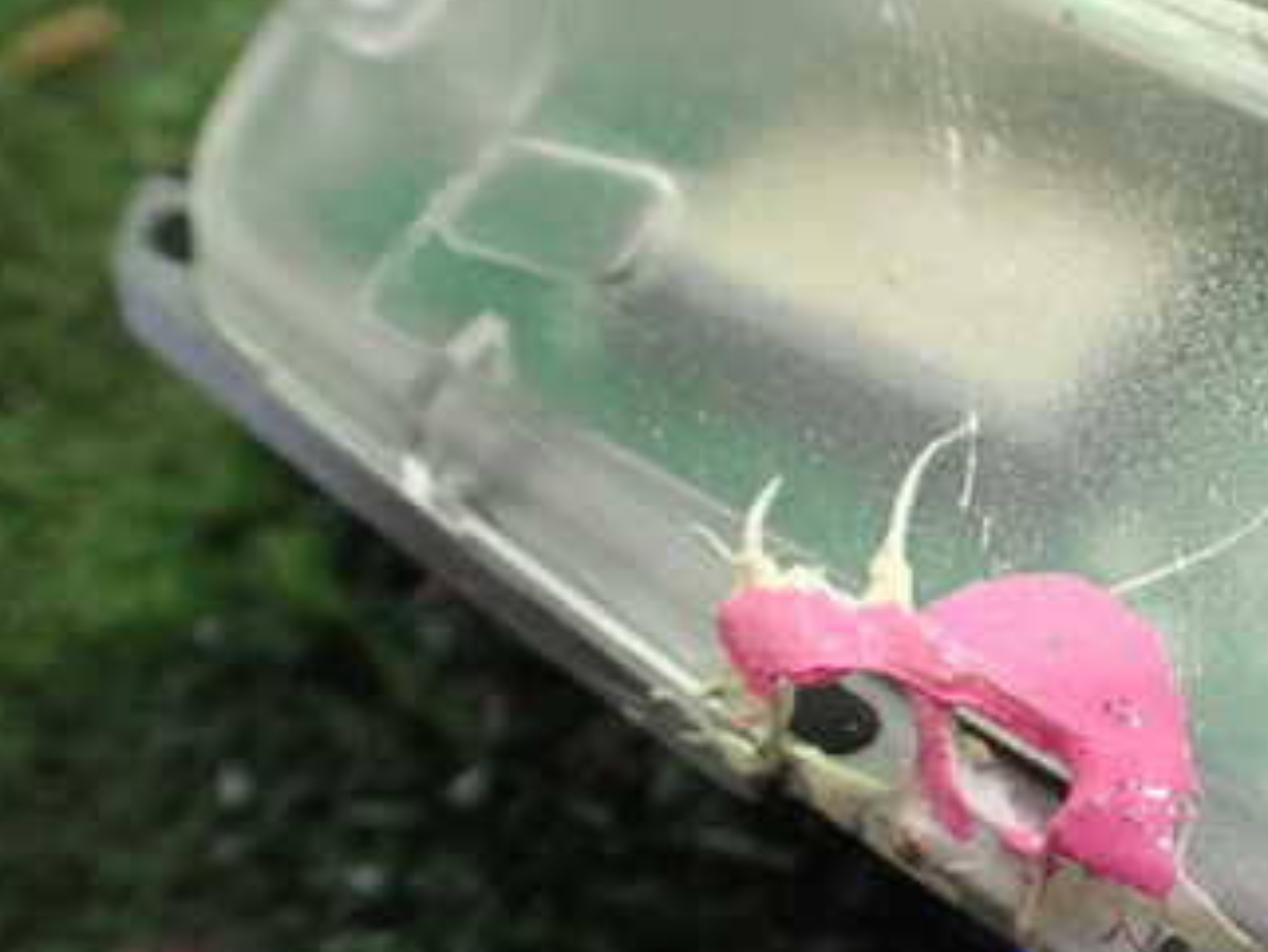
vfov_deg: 25.8
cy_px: 731
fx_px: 2052
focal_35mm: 56
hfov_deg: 32.5
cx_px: 1157
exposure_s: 1/60
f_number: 2.3
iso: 800
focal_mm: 5.4
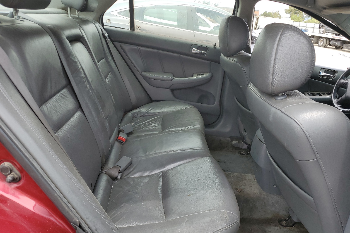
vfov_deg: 46.4
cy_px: 106
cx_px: 173
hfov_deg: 65.5
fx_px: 272
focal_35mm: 28
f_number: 1.5
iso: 50
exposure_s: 1/556
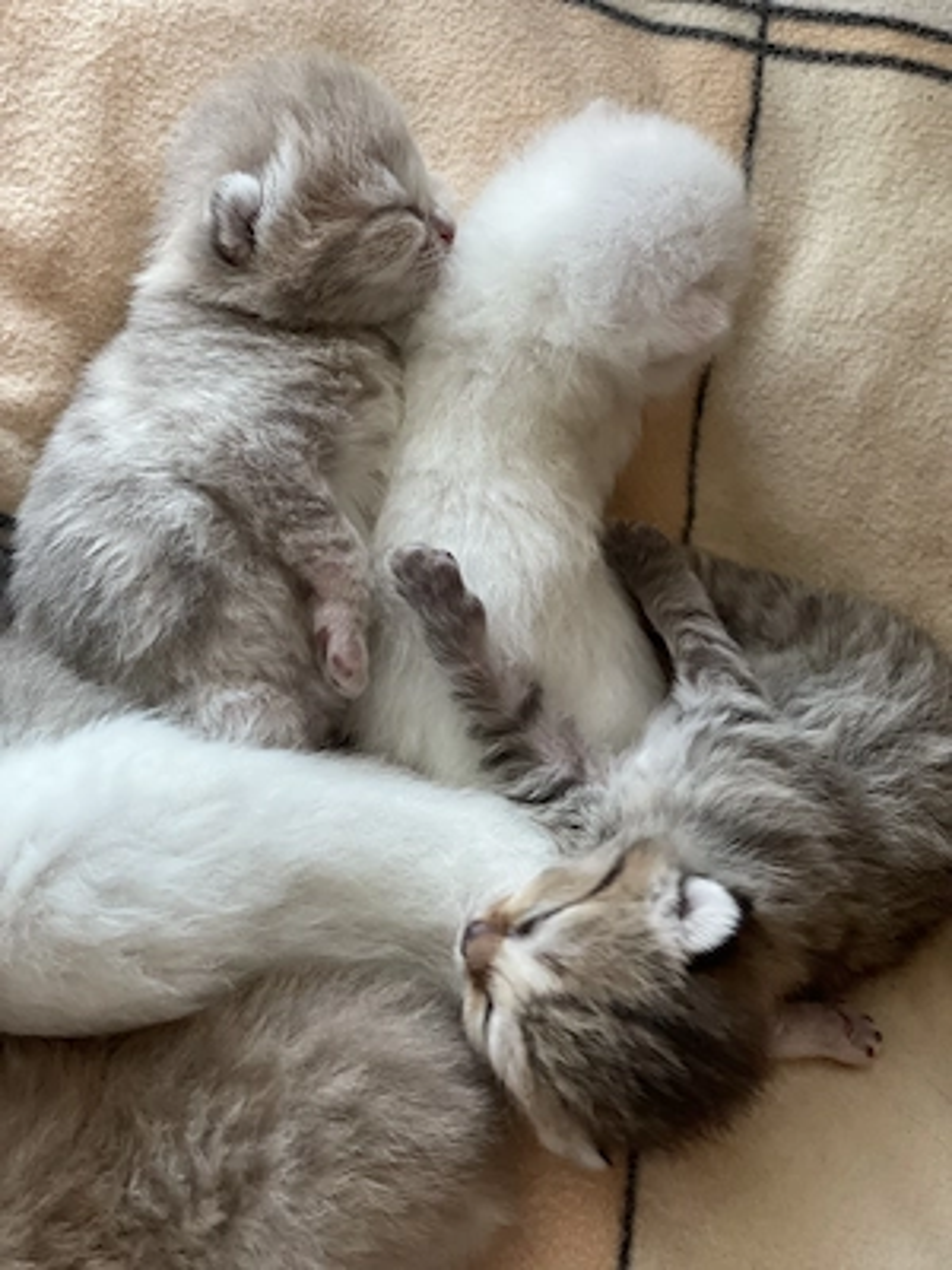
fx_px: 1907
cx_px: 476
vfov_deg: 36.8
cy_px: 635
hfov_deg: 28.0
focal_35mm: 52
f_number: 2
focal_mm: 6
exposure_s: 1/40
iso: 250
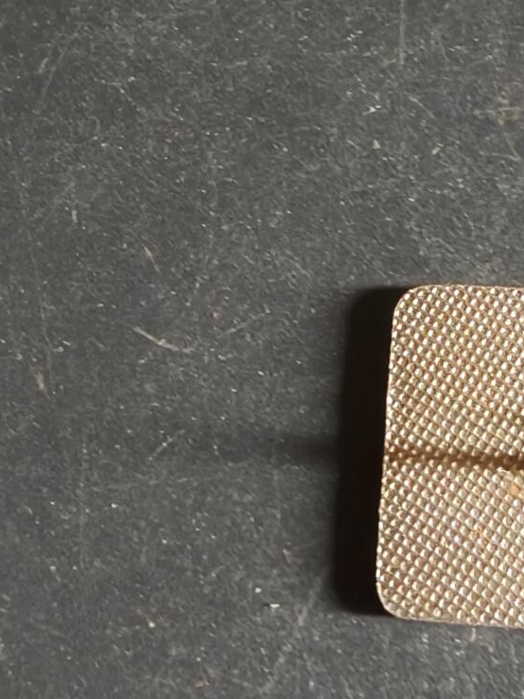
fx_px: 1131
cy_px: 763
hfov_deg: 23.9
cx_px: 620
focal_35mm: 56
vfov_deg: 30.8
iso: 1000
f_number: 2
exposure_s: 1/33.3
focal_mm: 2.32
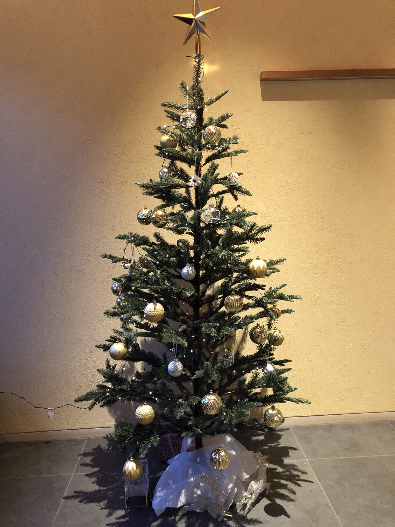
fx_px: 426
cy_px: 264
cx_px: 198
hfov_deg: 49.7
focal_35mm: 28
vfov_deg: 63.4
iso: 100
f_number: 1.8
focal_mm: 3.99
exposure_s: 1/14
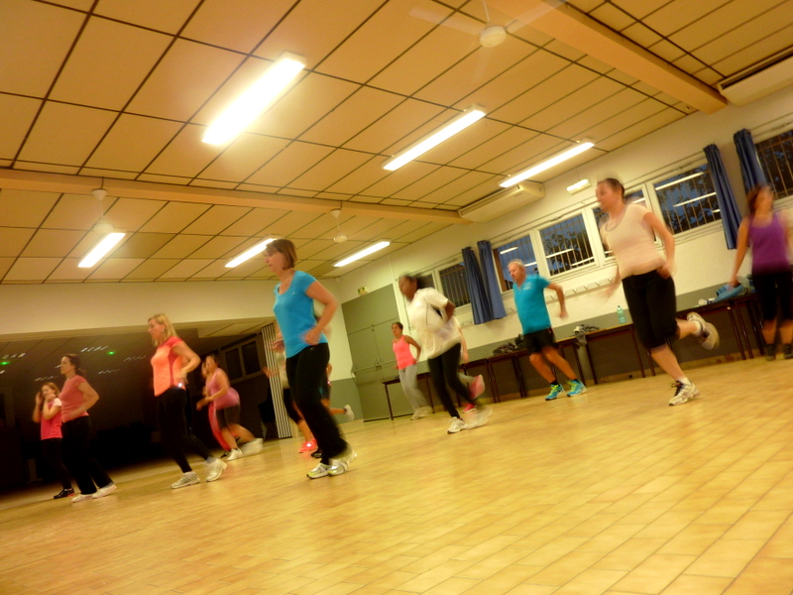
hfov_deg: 69.4
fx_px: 573
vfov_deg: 54.9
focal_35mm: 25
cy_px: 298
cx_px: 396
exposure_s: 1/8
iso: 100
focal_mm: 4.1
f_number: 3.3
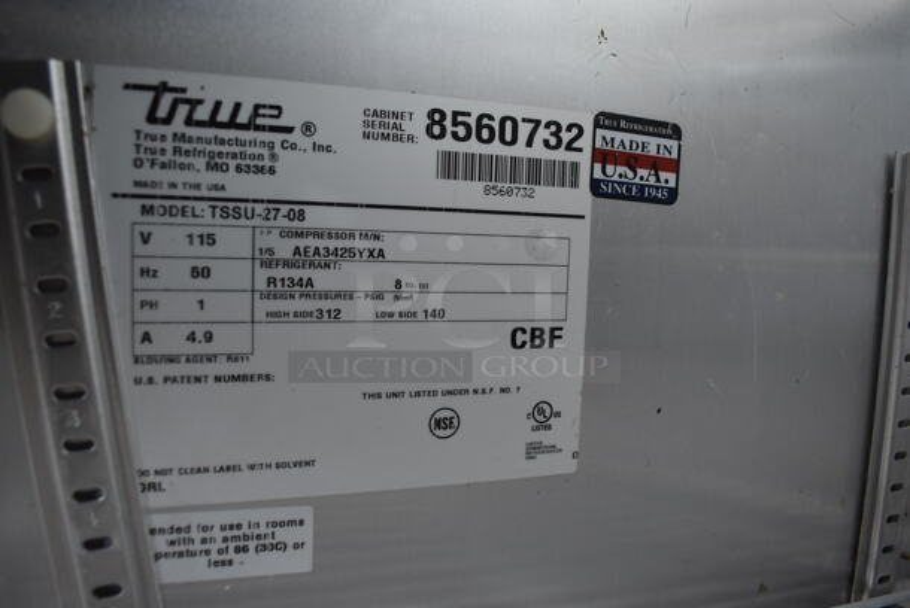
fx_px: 683
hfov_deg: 67.3
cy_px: 304
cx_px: 455
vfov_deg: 48.0
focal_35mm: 27
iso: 800
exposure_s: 1/60
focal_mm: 18
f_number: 5
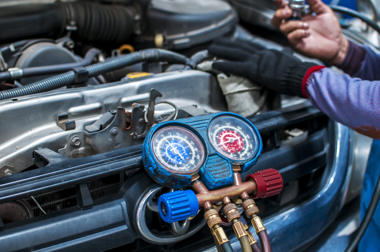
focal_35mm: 52
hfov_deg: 37.9
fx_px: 553
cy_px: 126
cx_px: 190
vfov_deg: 25.7
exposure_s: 1/50
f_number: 3.2
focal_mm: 35
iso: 400
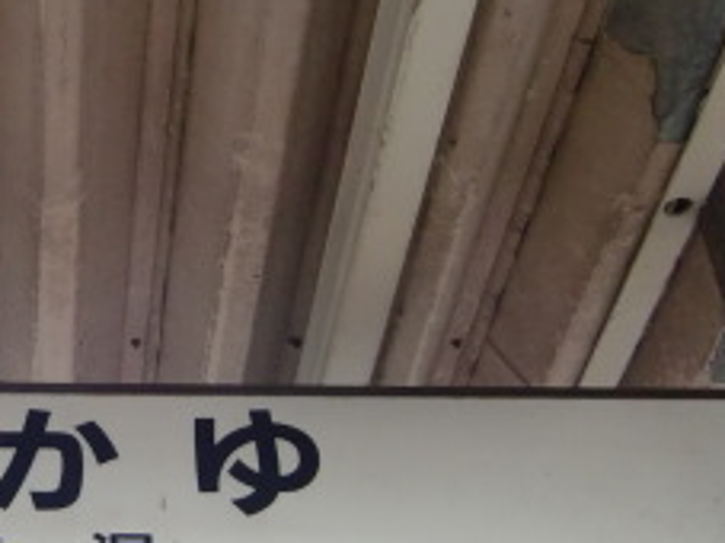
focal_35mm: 79
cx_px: 70
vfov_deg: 18.6
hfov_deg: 24.0
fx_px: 1654
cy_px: 345
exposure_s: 1/60
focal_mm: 4.9
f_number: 2.6
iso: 250
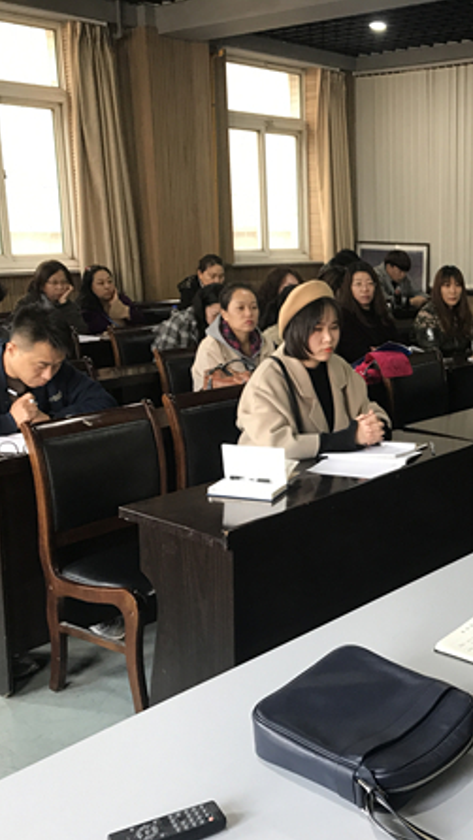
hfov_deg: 27.7
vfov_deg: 49.4
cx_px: 450
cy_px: 422
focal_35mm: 41
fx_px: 914
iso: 32
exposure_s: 1/20
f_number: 1.8
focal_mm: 3.99
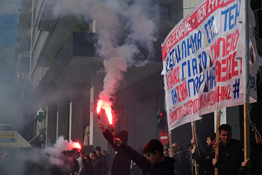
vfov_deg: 22.6
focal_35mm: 60
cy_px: 88
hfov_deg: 33.4
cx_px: 131
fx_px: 437
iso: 640
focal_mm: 60
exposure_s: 1/2000
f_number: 14
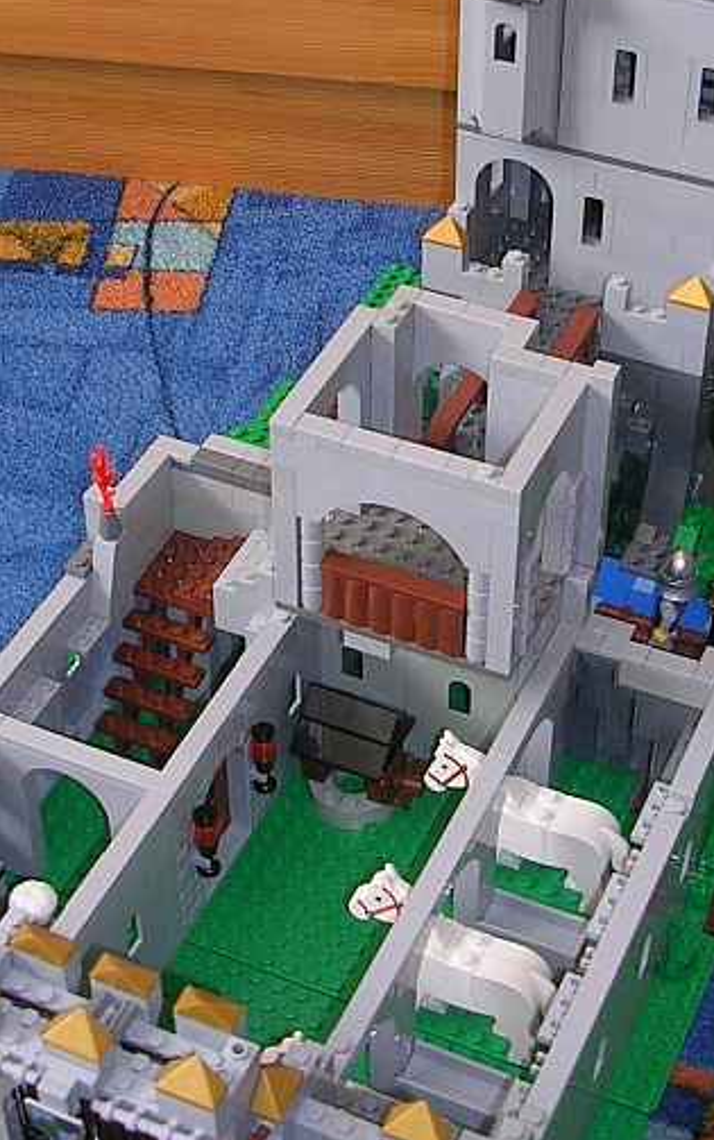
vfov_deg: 31.8
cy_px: 435
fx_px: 1990
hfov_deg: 20.3
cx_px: 349
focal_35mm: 64
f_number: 2.8
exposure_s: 1/30
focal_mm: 5.8
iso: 50
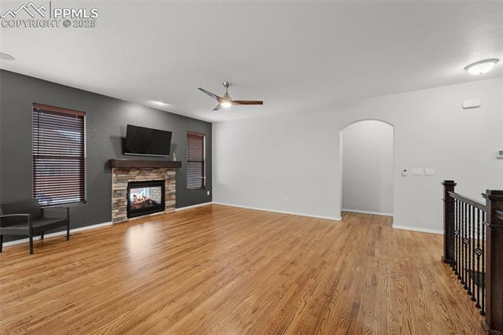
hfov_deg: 104.3
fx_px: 196
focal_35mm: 14
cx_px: 252
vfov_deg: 81.1
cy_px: 168
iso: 100
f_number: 10
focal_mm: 14
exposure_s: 3.2
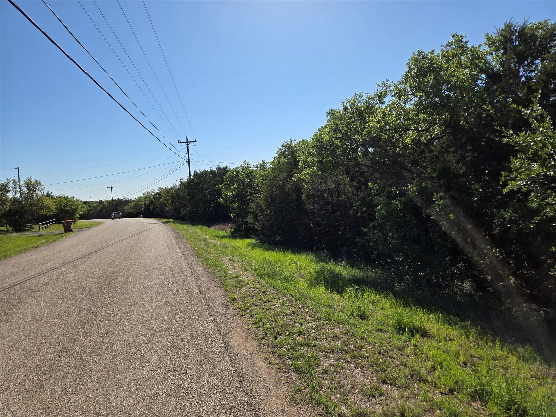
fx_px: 369
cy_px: 208
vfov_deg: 58.9
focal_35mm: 23
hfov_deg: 73.9
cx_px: 278
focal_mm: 5.4
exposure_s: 1/2483
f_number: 1.8
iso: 25
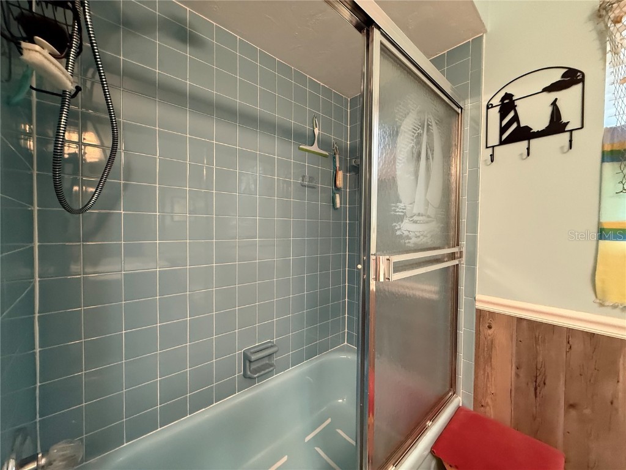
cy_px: 235
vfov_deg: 85.7
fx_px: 253
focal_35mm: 14
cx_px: 313
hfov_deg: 102.1
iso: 640
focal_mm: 2.22
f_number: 2.2
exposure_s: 1/60
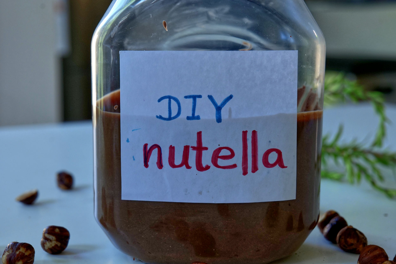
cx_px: 198
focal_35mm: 60
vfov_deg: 22.6
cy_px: 132
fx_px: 660
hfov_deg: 33.4
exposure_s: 1/60
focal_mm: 60
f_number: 9
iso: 2000
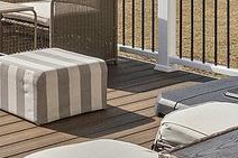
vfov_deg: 12.4
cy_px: -109
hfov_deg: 19.9
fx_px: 674
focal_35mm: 102
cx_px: 60
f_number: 8
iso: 800
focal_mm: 10
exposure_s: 1/5000
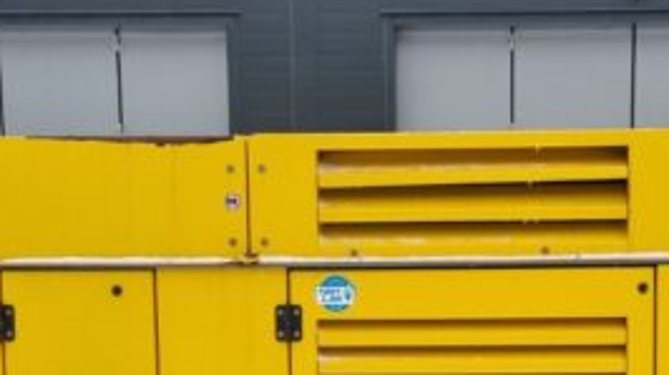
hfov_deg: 29.5
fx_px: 1258
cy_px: 490
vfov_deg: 16.0
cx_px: 458
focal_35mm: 71
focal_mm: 5.4
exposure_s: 1/750
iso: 50
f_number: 1.8
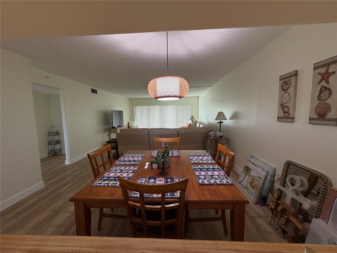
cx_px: 168
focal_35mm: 14
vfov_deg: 85.7
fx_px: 136
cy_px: 126
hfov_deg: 102.1
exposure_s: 1/120
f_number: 2.2
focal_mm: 2.22
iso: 400
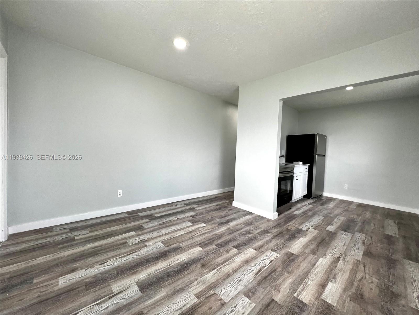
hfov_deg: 106.2
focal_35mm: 13
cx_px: 210
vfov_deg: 89.9
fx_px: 157
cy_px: 158
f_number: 1.8
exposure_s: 1/122
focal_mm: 1.57
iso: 64
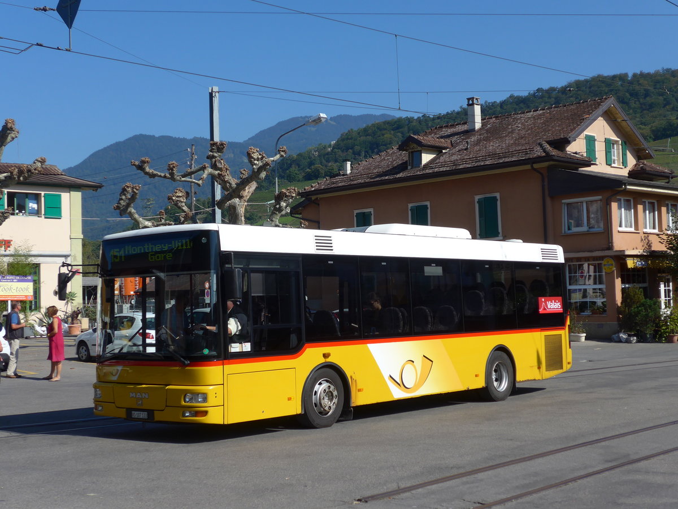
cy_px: 254
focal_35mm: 52
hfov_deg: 36.8
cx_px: 339
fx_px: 1018
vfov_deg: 28.0
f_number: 3.3
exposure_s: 1/1600
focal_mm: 10.7
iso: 80
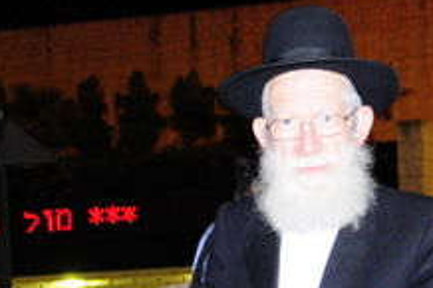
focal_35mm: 169
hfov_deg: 12.2
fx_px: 2031
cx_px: 183
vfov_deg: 8.0
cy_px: 350
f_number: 4
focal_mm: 24
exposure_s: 1/60
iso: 1600
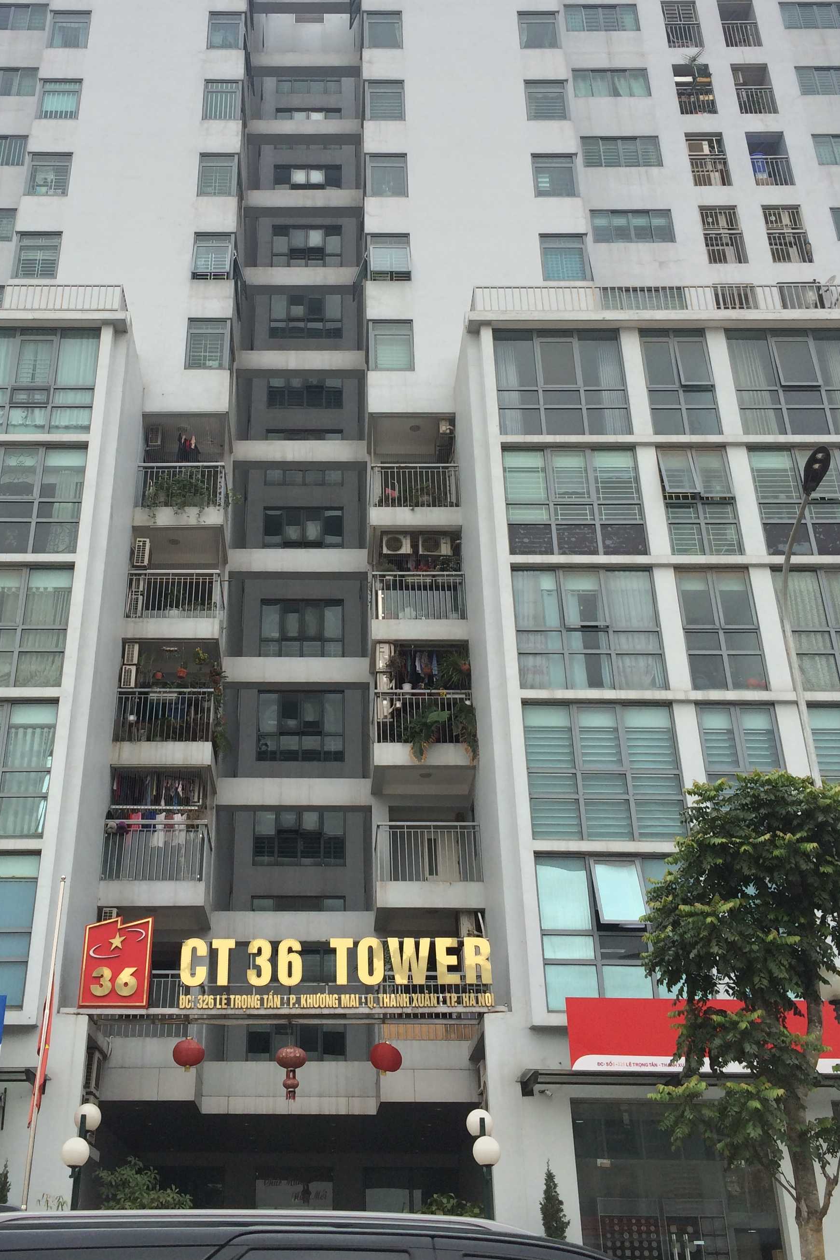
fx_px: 1365
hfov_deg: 34.0
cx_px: 309
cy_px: 502
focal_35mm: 39
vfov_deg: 49.2
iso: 32
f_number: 2.2
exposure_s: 1/1109
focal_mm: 4.12
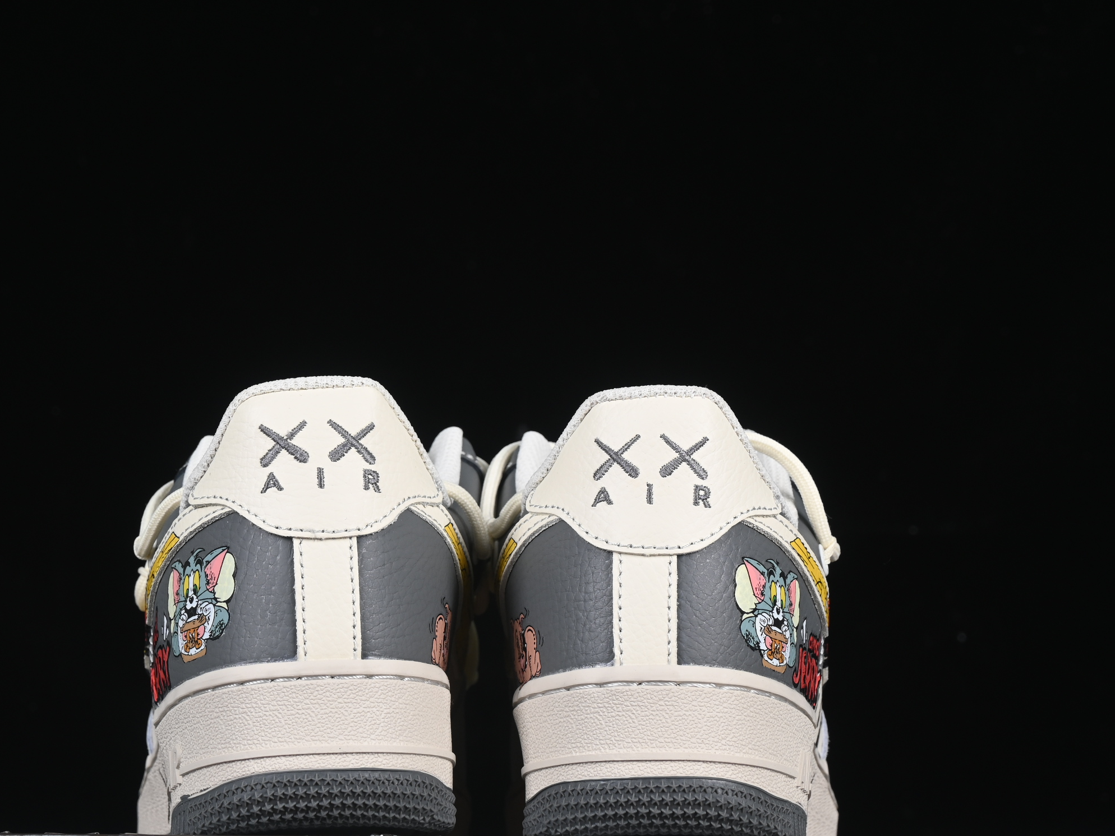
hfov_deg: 19.4
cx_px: 469
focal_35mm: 101
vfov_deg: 14.6
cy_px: 516
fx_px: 3253
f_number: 8
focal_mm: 50
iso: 160
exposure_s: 1/80
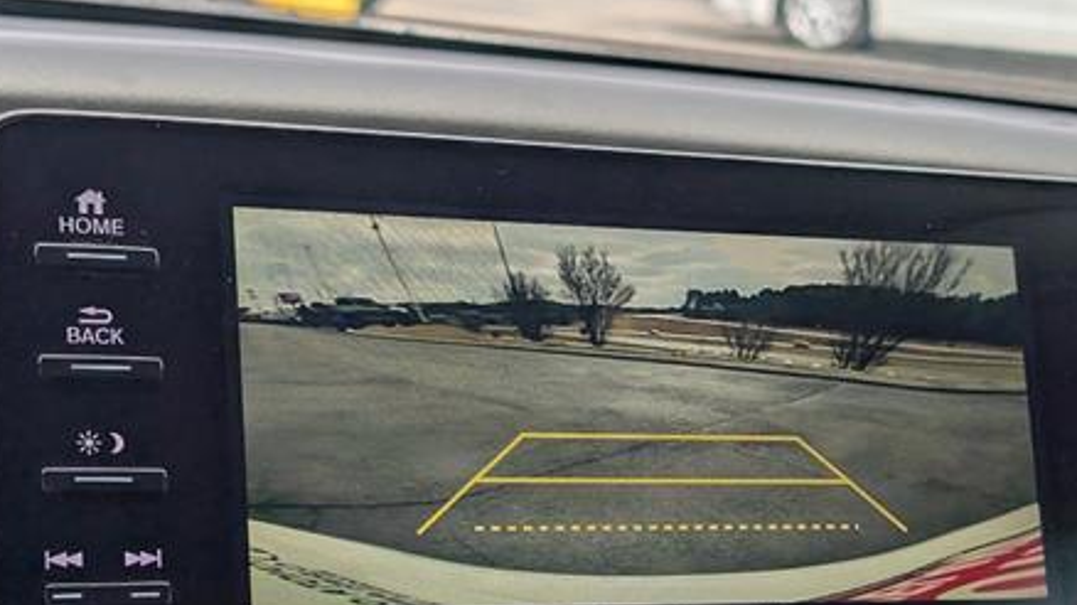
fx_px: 2227
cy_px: 502
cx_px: 652
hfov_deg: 27.1
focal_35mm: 78
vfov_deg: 15.4
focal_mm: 6.9
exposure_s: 1/625
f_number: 1.68
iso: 18
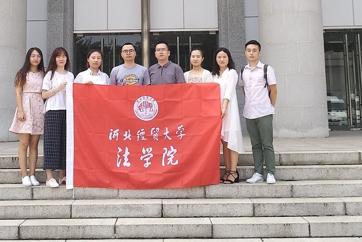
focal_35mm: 45
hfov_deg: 43.4
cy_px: 36
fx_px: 453
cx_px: 151
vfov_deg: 29.0
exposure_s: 1/420
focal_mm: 3.81
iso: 100
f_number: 2.2
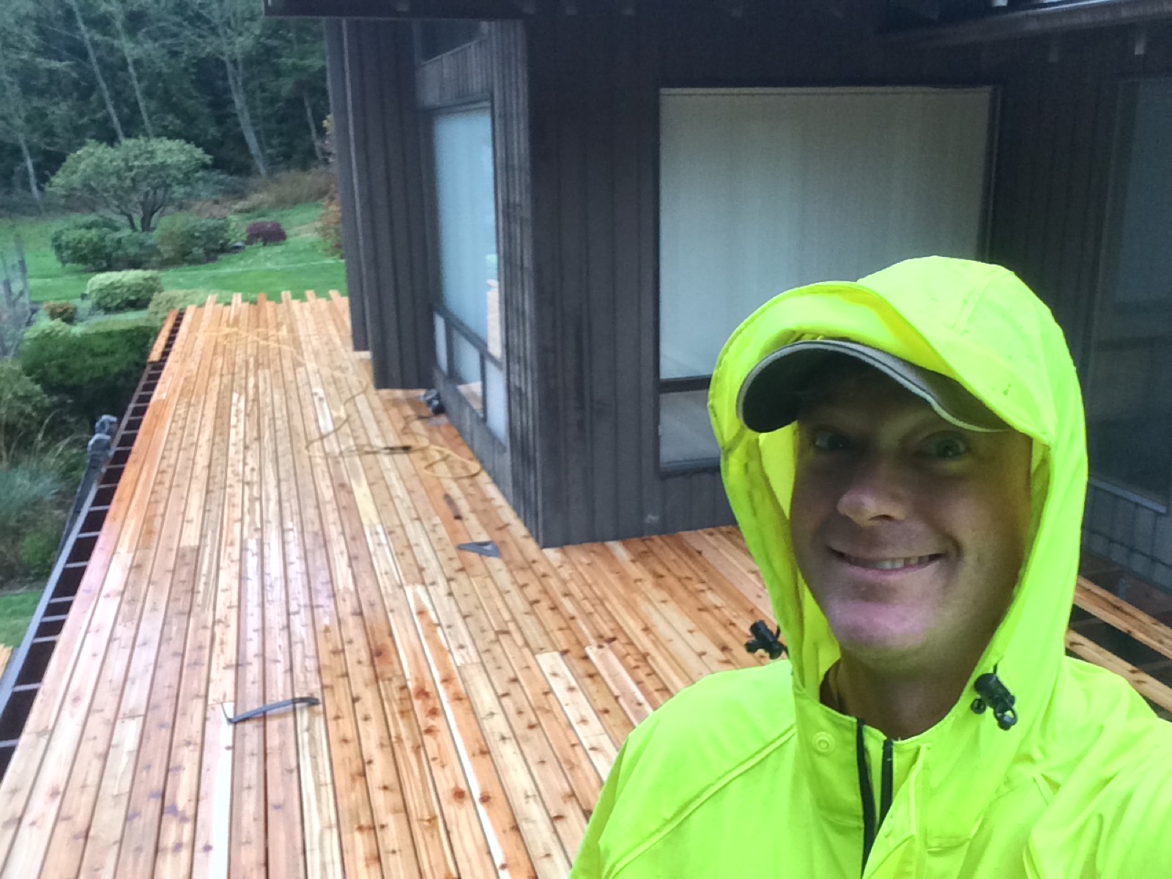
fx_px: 1050
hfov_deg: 58.4
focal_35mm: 31
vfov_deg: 45.4
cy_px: 440
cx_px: 586
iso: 250
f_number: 2.4
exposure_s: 1/30
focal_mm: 2.15
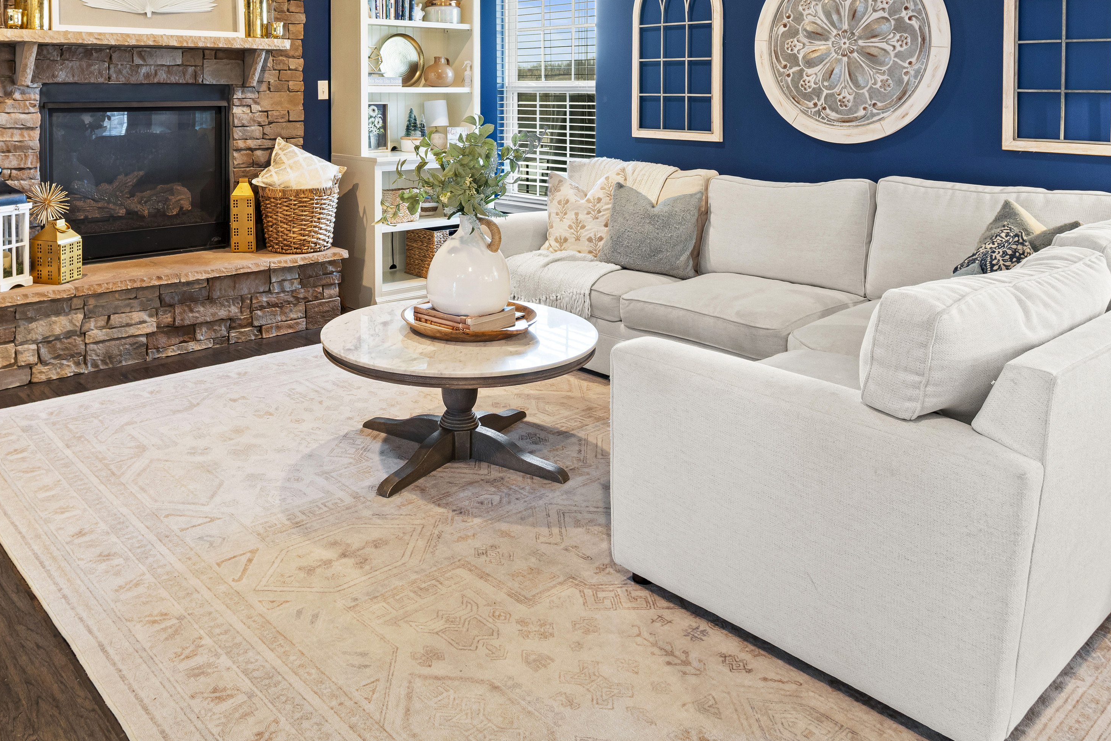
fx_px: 895
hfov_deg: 63.2
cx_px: 459
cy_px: 118
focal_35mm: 29
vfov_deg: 42.4
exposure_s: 3.2
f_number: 7.1
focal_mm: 17
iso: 500
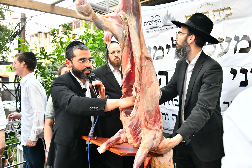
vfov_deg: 41.1
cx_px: 126
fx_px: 224
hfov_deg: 58.7
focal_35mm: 32
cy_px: 84
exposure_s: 1/250
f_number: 5.6
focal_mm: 32
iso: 4000
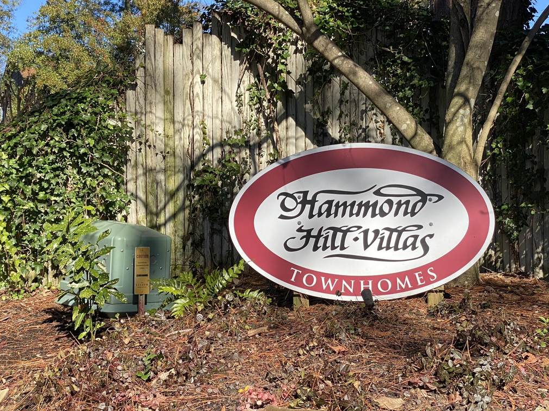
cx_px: 322
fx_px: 1047
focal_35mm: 66
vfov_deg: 22.3
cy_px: 200
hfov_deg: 29.3
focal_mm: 6
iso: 20
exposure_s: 1/639
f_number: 2
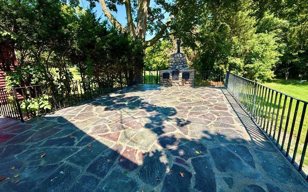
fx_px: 126
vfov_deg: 74.6
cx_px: 153
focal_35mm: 15
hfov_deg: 101.5
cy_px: 88
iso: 80
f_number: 2.2
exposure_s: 1/1534
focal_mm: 2.22
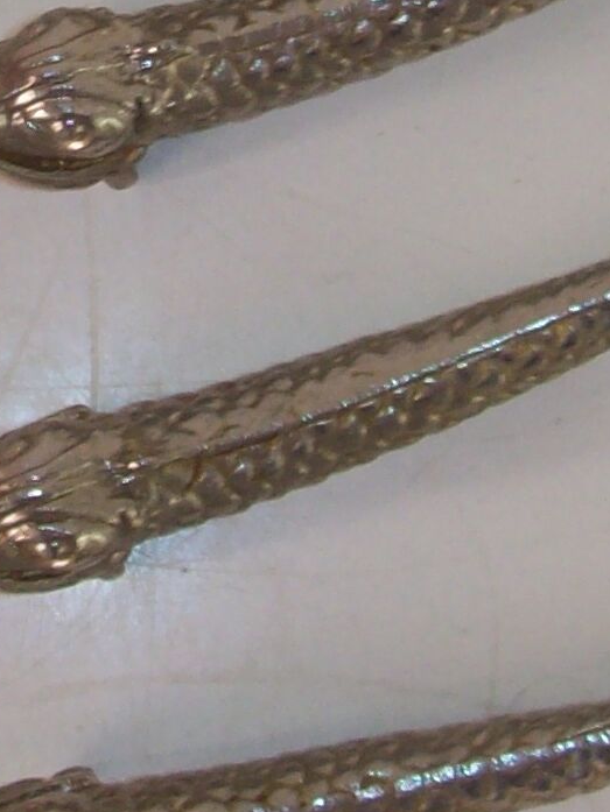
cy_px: -21
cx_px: -79
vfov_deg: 13.2
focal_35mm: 147
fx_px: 3453
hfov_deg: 10.0
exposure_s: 1/64
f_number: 2.7
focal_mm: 6
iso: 80
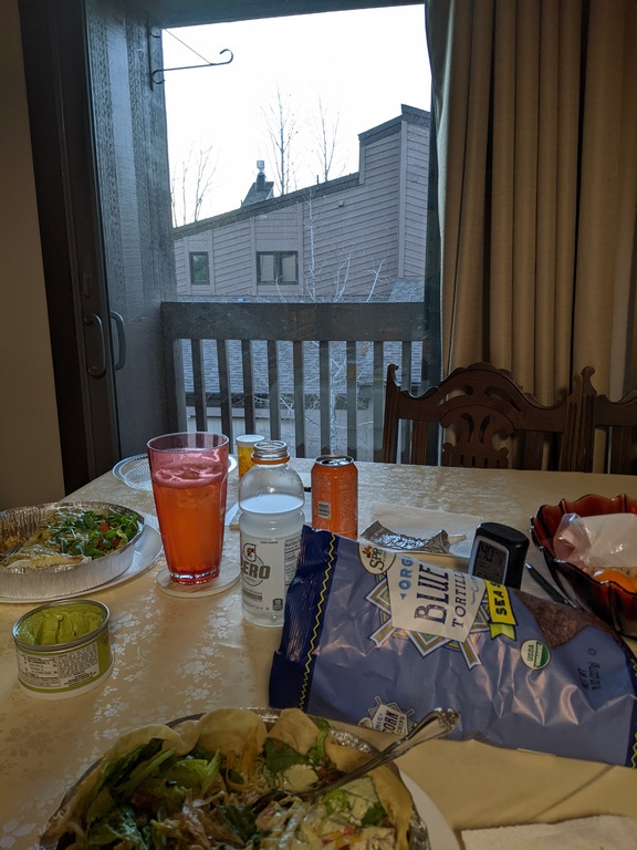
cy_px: 425
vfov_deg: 65.3
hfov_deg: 51.4
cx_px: 318
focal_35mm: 27
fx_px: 662
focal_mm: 4.44
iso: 71
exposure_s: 1/59.9
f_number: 1.8
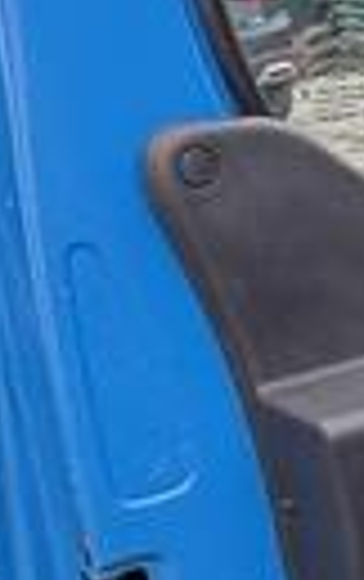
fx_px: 1629
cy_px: 171
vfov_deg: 20.1
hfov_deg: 11.6
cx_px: 688
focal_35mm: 103
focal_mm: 2.22
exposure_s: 1/142
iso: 64
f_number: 2.2
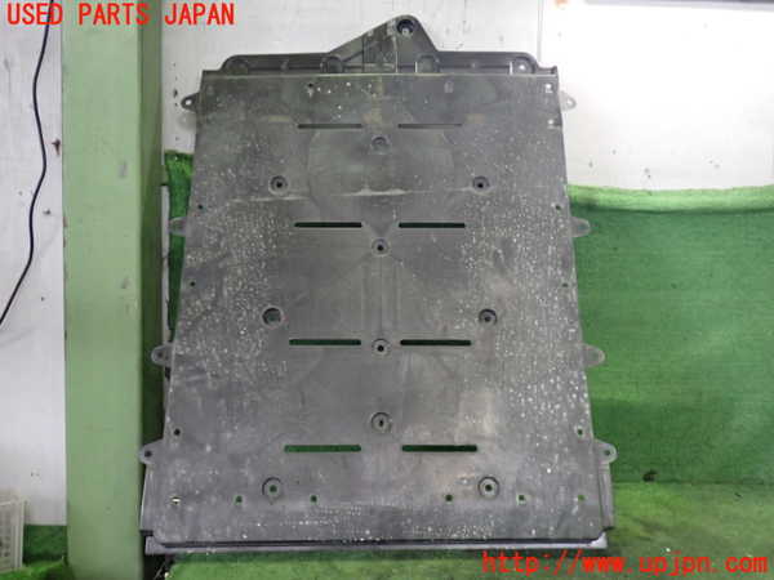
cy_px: 290
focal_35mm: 30
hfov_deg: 60.0
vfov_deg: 46.8
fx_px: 671
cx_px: 387
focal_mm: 5.4
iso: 640
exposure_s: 1/30
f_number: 2.3
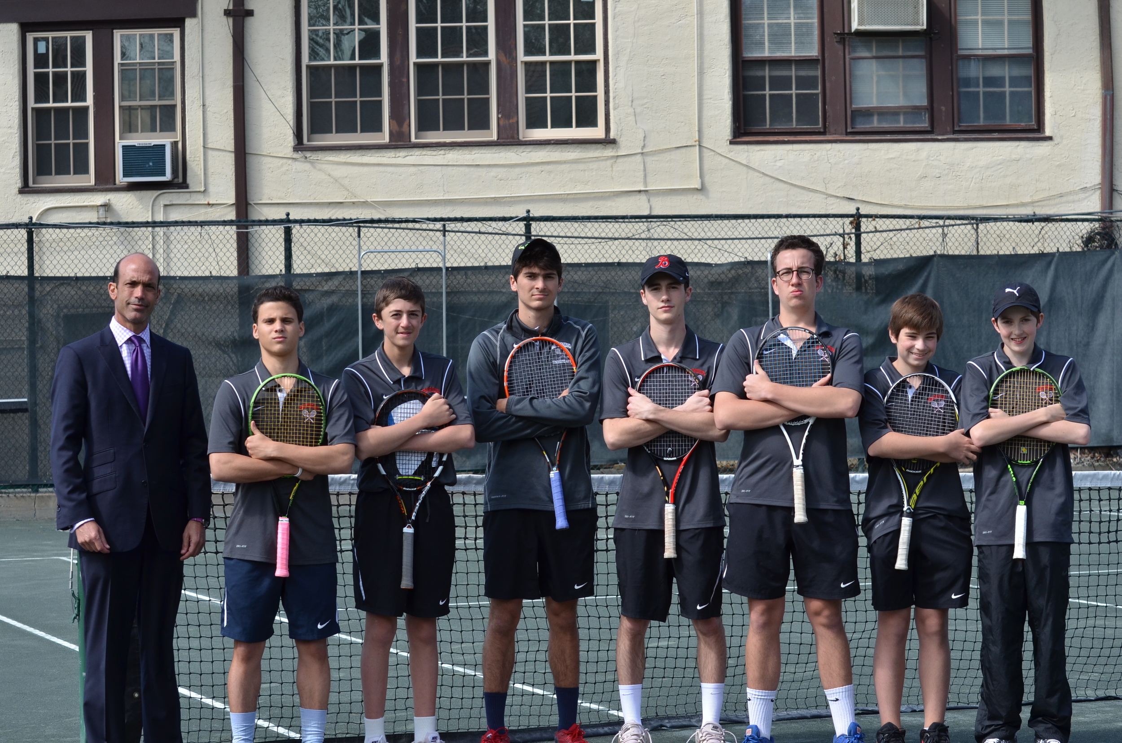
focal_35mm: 105
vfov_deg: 13.0
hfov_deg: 19.5
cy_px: 372
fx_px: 3266
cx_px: 561
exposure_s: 1/800
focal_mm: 70
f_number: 7.1
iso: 320
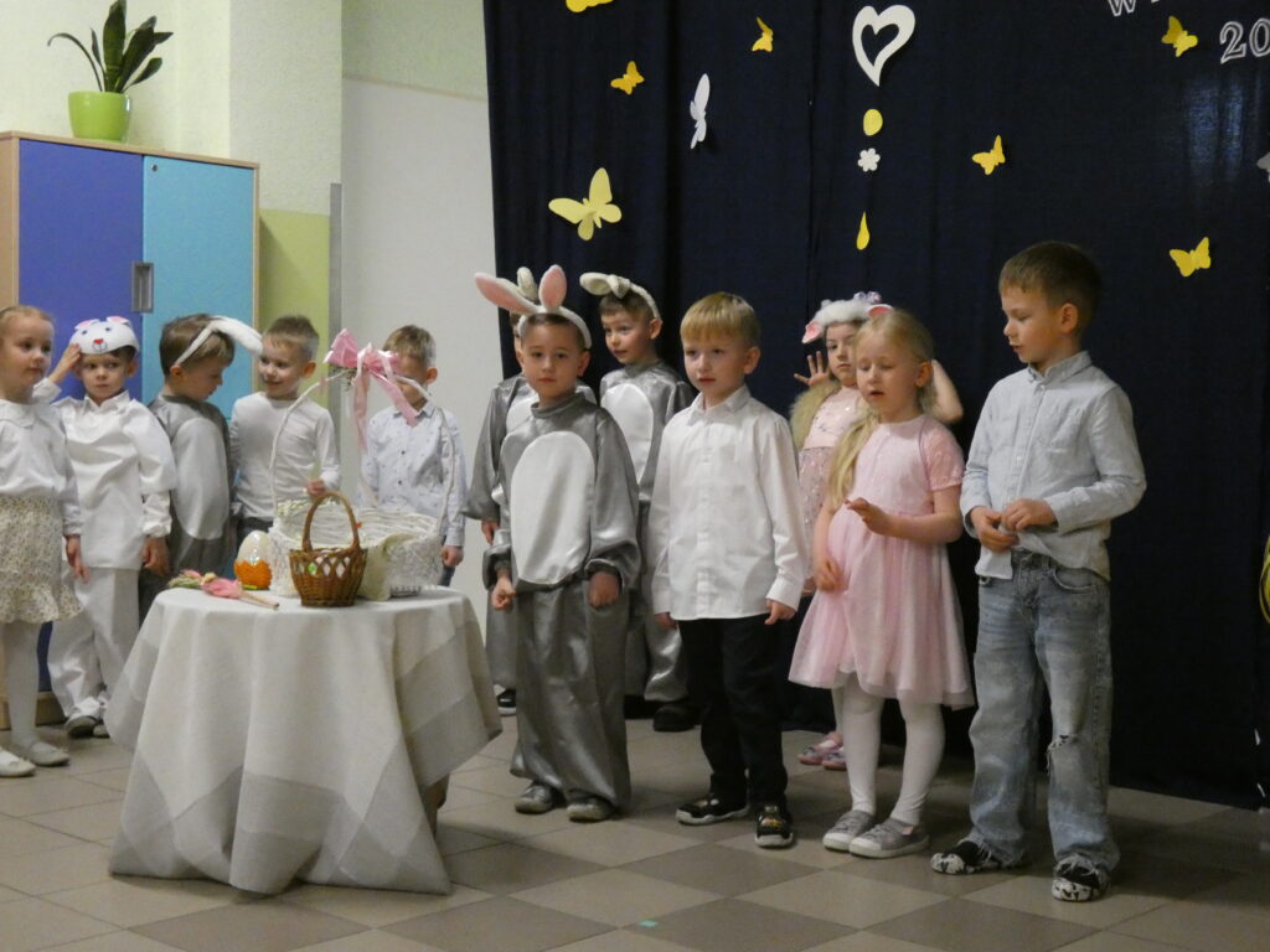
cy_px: 476
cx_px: 635
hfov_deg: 38.2
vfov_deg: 29.1
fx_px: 1834
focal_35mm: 50
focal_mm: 9
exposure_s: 1/50
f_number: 3.9
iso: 1600
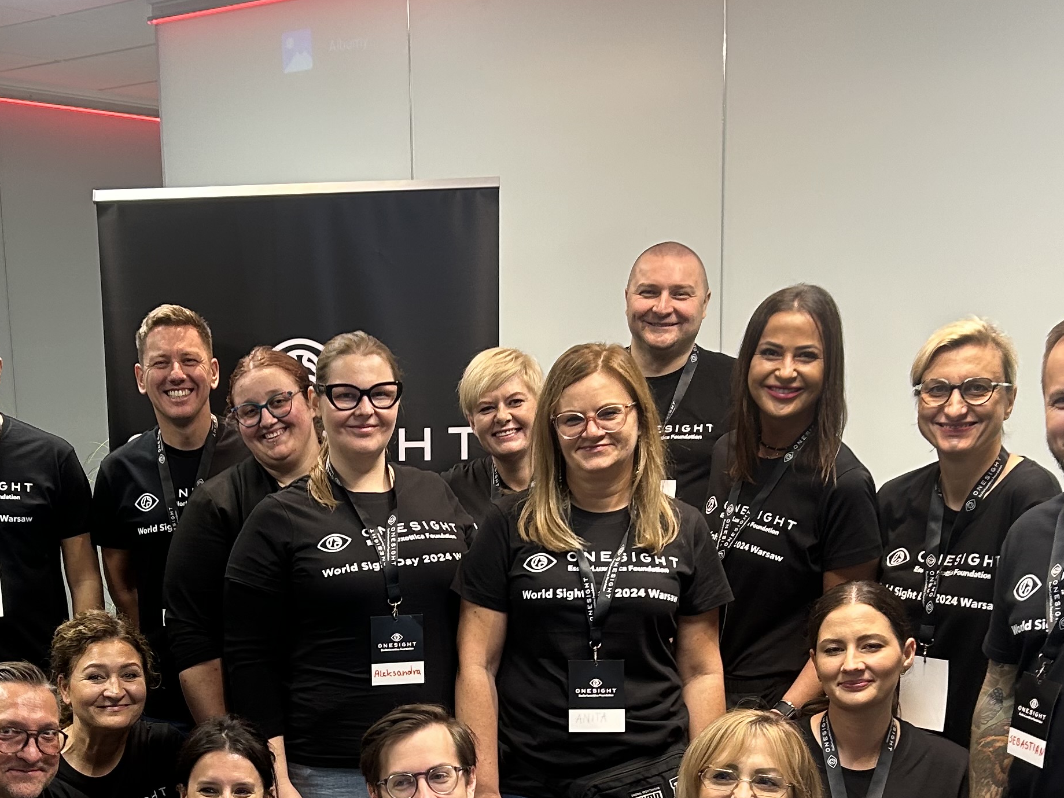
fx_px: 1752
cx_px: 327
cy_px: 695
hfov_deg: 33.4
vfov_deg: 25.0
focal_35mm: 57
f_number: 1.5
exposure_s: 1/50
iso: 80
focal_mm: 5.7
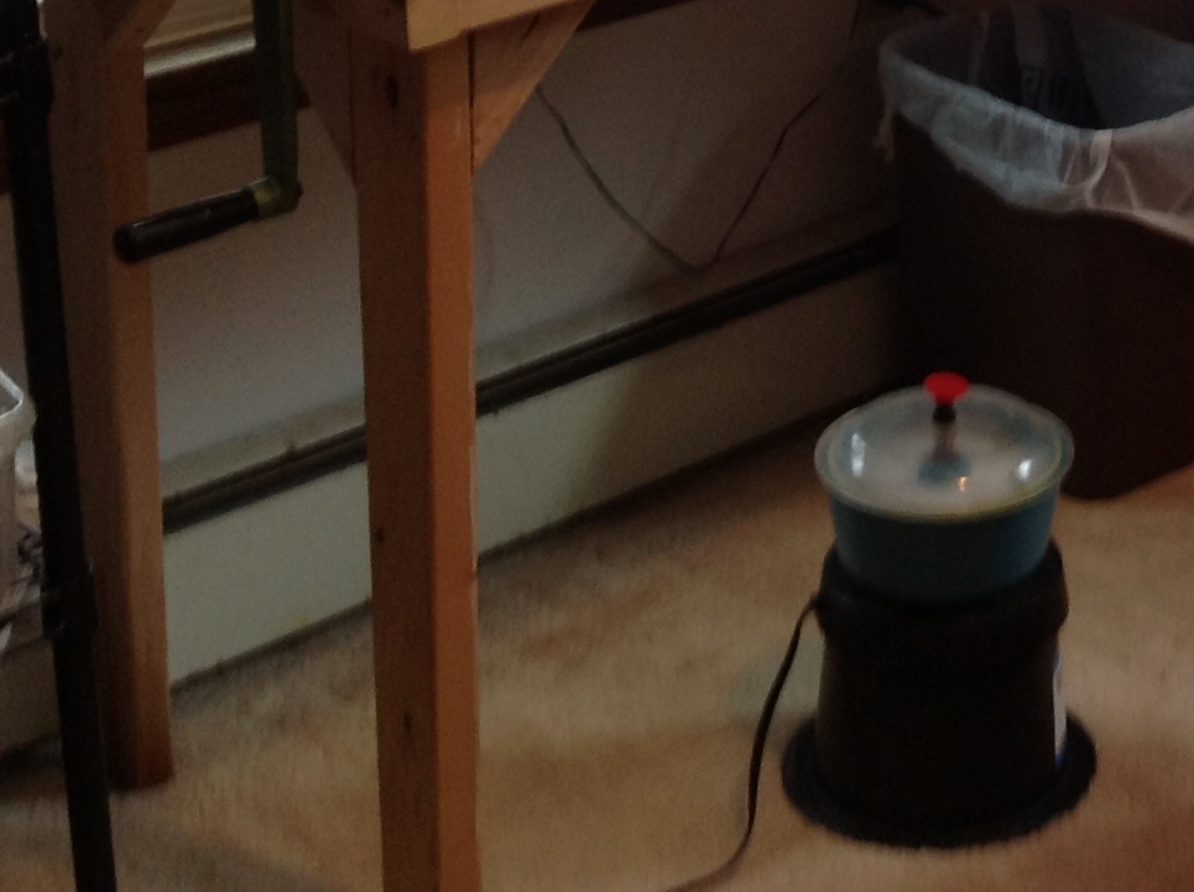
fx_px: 3238
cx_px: 1247
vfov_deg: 14.9
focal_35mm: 94
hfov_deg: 20.1
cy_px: -301
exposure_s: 1/17
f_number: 2.4
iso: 64
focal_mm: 4.28
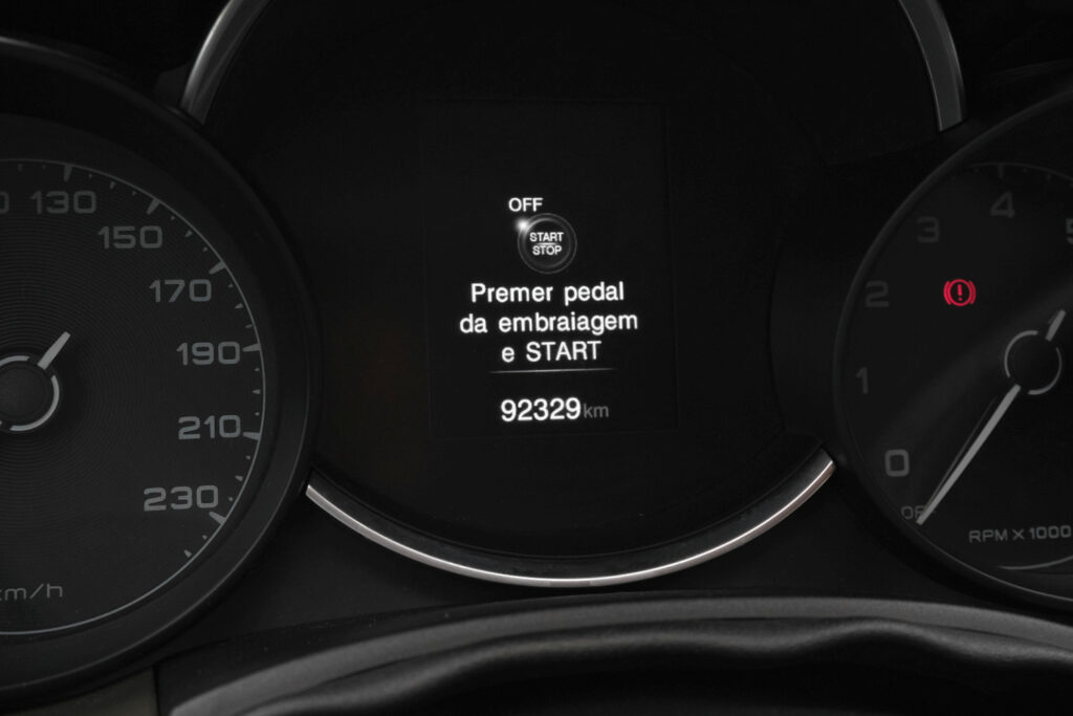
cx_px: 536
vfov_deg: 28.7
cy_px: 358
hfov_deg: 41.9
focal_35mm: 47
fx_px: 1401
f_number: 8
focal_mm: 31.4
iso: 2000
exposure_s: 1/200
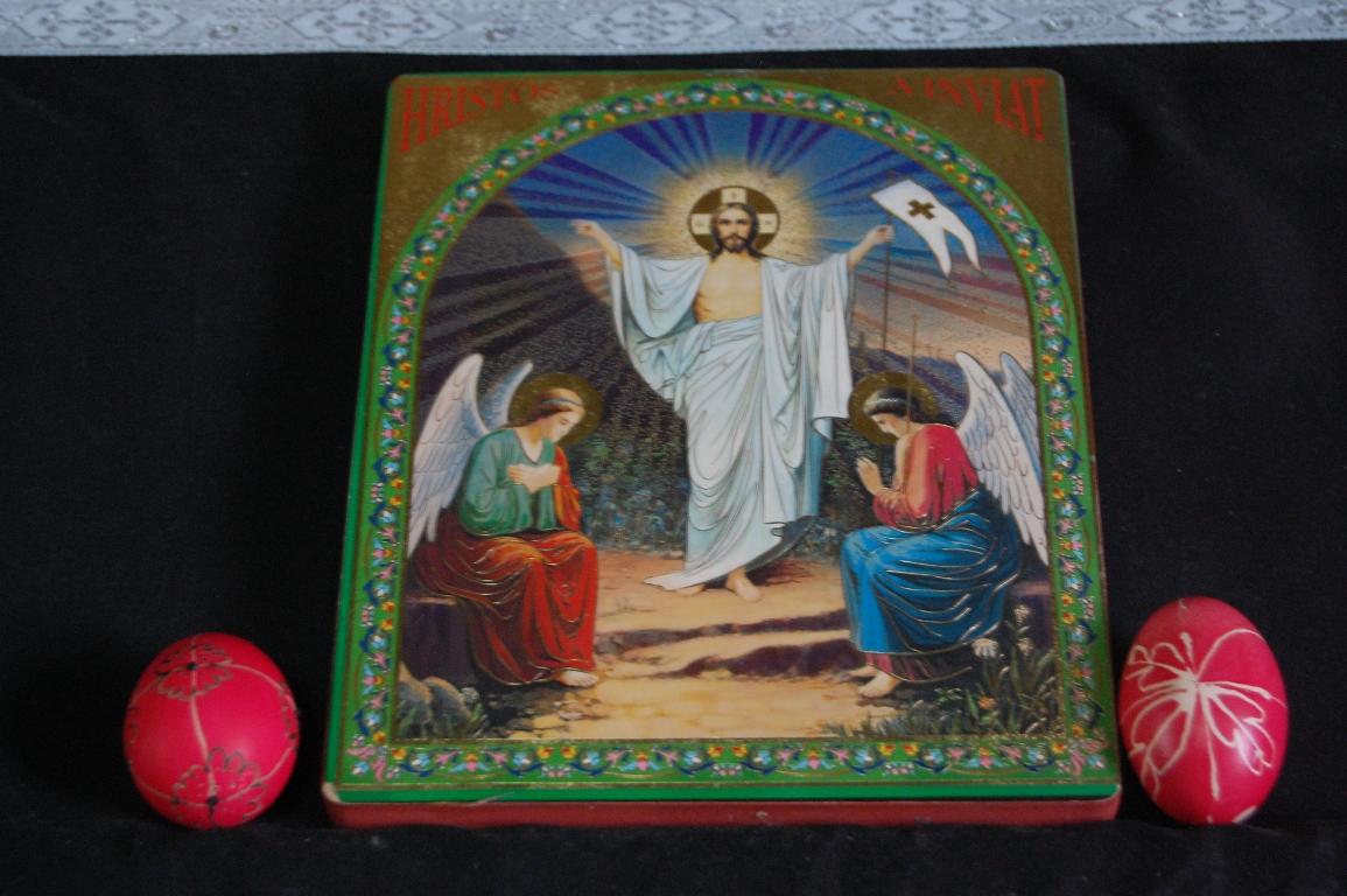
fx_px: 2692
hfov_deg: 28.1
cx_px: 674
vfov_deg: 18.9
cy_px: 448
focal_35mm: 72
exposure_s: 1/8
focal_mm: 48
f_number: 5.6
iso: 1100
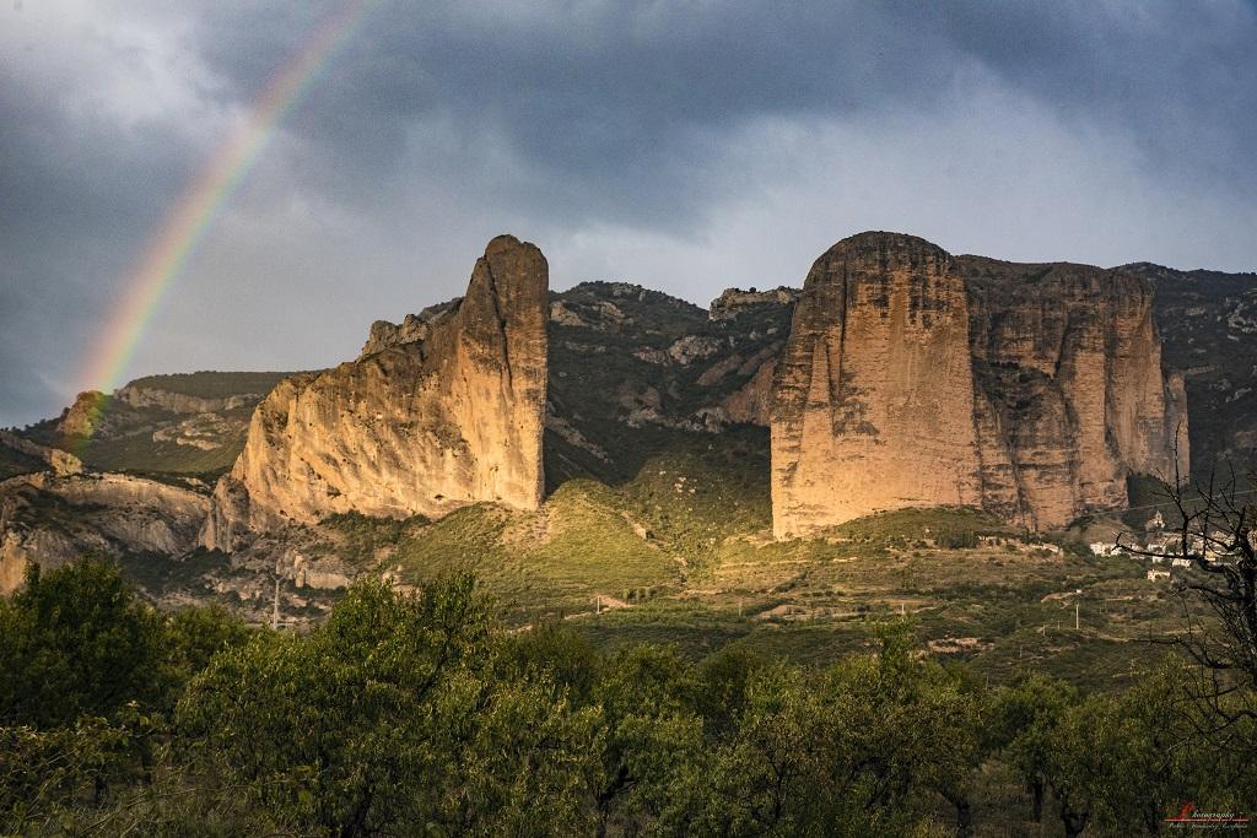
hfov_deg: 41.1
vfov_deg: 28.1
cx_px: 628
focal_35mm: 48
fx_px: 1676
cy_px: 419
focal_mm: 48
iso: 720
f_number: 8
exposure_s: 1/125
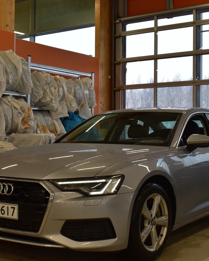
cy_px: 140
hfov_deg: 27.1
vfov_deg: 33.6
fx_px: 433
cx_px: 116
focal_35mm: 56
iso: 400
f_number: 8
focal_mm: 24
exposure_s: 1/60
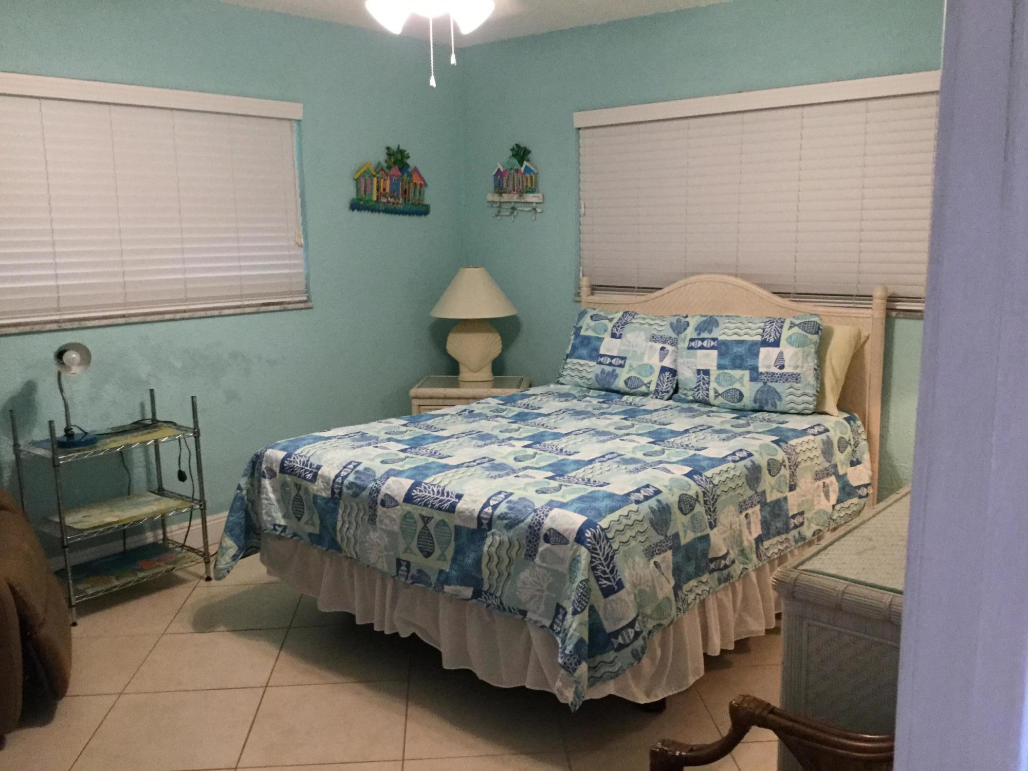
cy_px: 386
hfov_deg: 58.4
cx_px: 514
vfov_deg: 45.4
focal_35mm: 31
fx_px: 921
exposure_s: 1/30
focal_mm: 3.3
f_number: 2.4
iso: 200
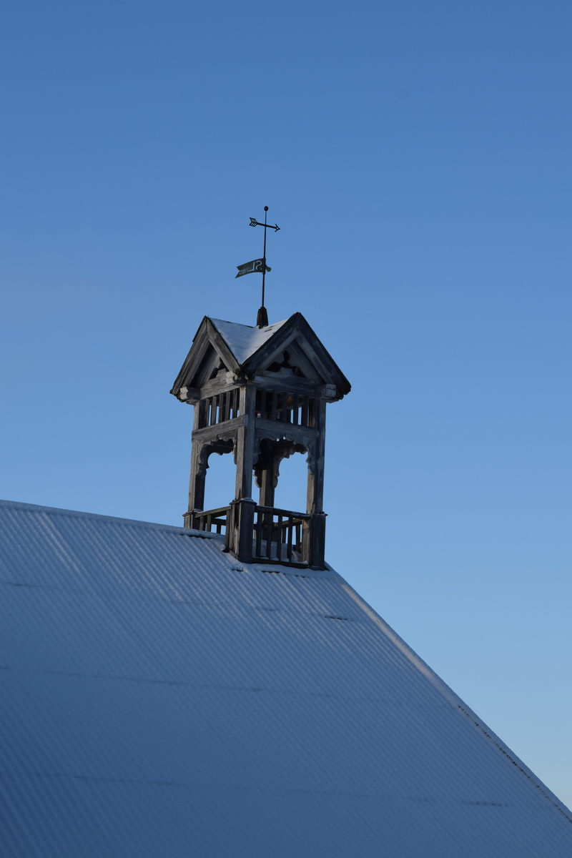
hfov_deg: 16.6
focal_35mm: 82
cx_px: 286
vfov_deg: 24.6
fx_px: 1966
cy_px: 429
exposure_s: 1/320
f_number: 9
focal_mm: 55
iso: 200
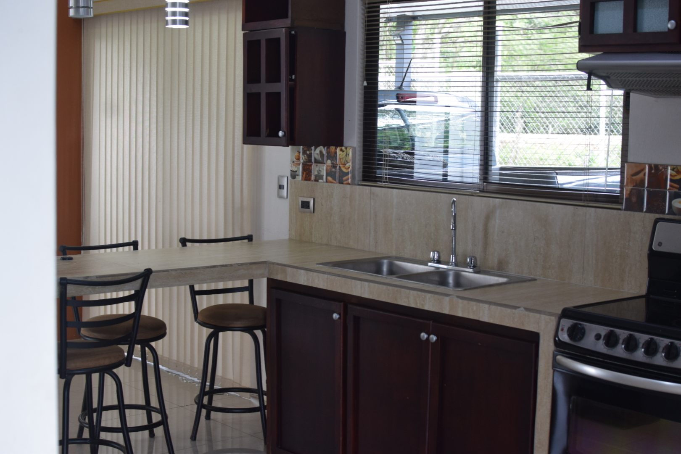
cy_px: 227
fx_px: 993
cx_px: 340
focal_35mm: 52
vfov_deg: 25.8
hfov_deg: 37.9
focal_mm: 35
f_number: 4
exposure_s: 1/60
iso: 720
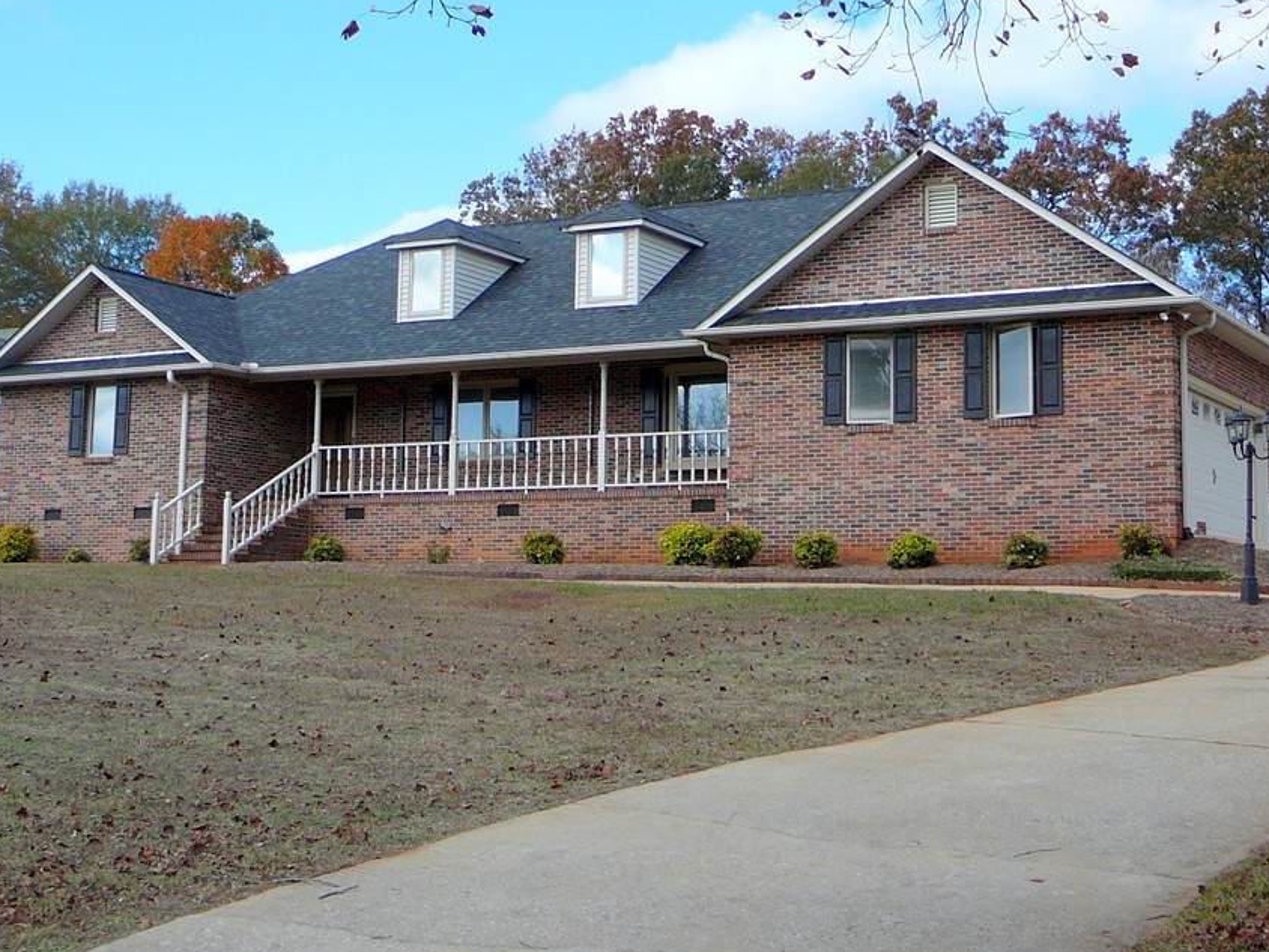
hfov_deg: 33.8
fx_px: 2090
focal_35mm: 57
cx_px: 641
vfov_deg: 25.6
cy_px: 394
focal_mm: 7
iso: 80
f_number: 3.3
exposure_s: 1/500
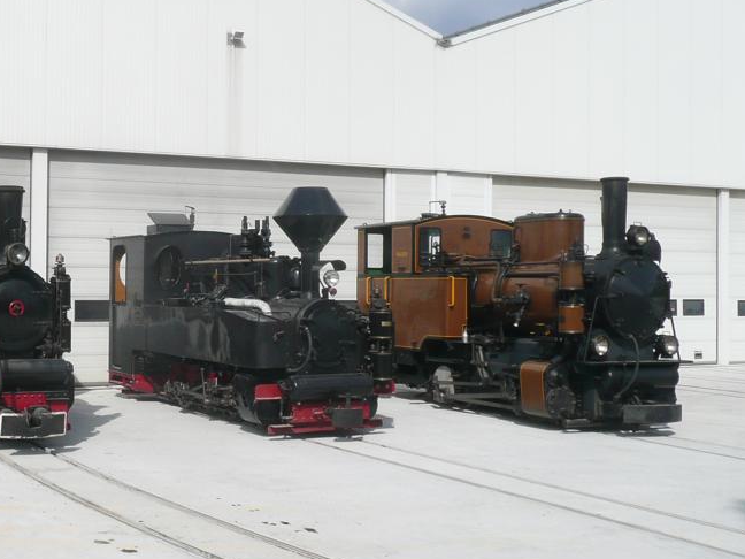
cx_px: 171
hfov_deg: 37.8
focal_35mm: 49
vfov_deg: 29.7
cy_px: 281
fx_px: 1055
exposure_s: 1/250
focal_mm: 4.6
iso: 100
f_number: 8
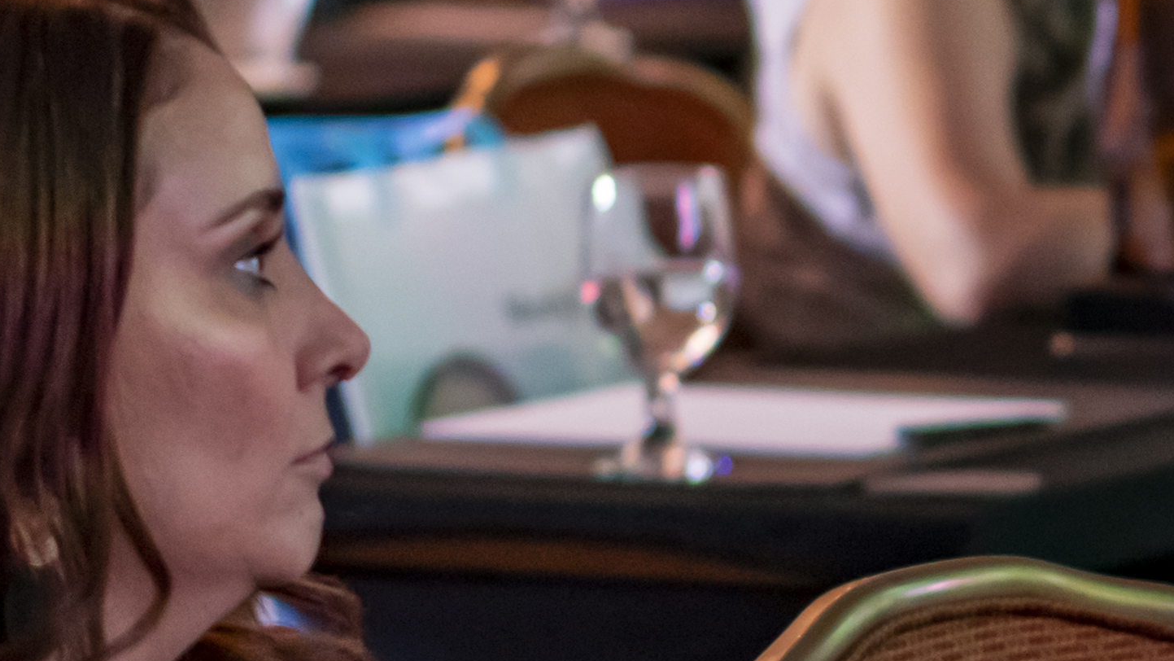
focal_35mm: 317
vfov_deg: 3.8
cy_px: 370
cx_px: 1852
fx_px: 9869
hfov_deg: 6.7
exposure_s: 1/60
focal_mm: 50
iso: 1000
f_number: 1.8
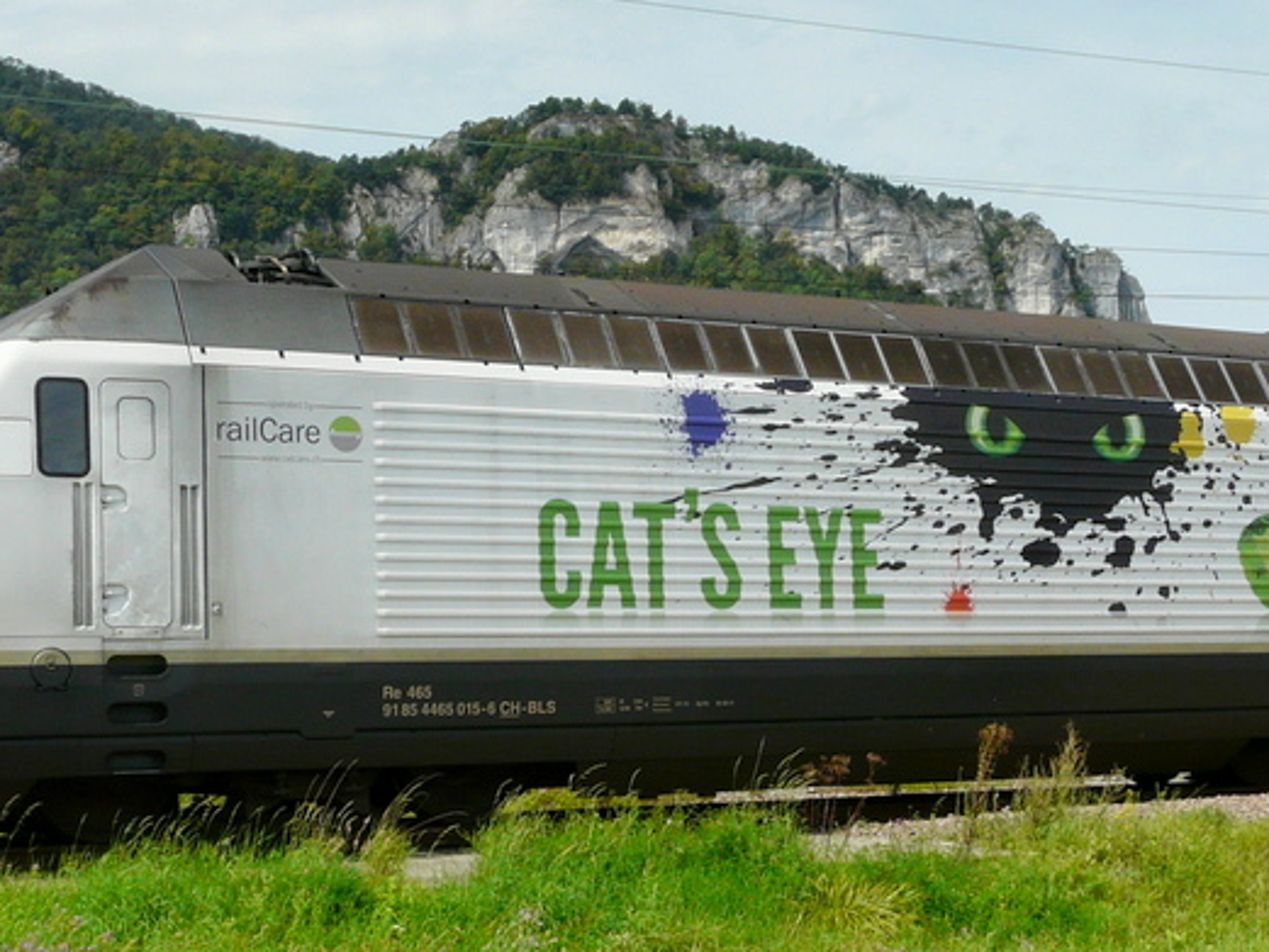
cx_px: 706
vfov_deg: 20.7
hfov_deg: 27.4
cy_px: 494
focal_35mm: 71
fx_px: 2603
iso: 100
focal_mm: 6
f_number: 5.6
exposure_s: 1/400
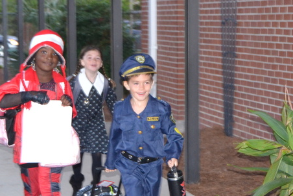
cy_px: 174
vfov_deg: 10.6
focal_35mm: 129
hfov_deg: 15.9
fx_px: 1051
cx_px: 162
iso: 1800
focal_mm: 38
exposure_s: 1/60
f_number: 4.8
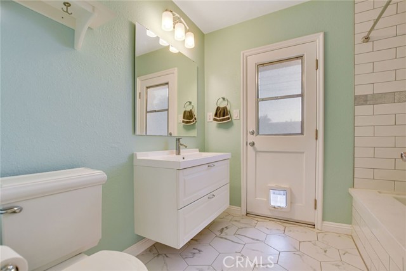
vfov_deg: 77.4
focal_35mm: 15
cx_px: 203
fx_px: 169
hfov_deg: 100.4
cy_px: 136
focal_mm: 10
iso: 800
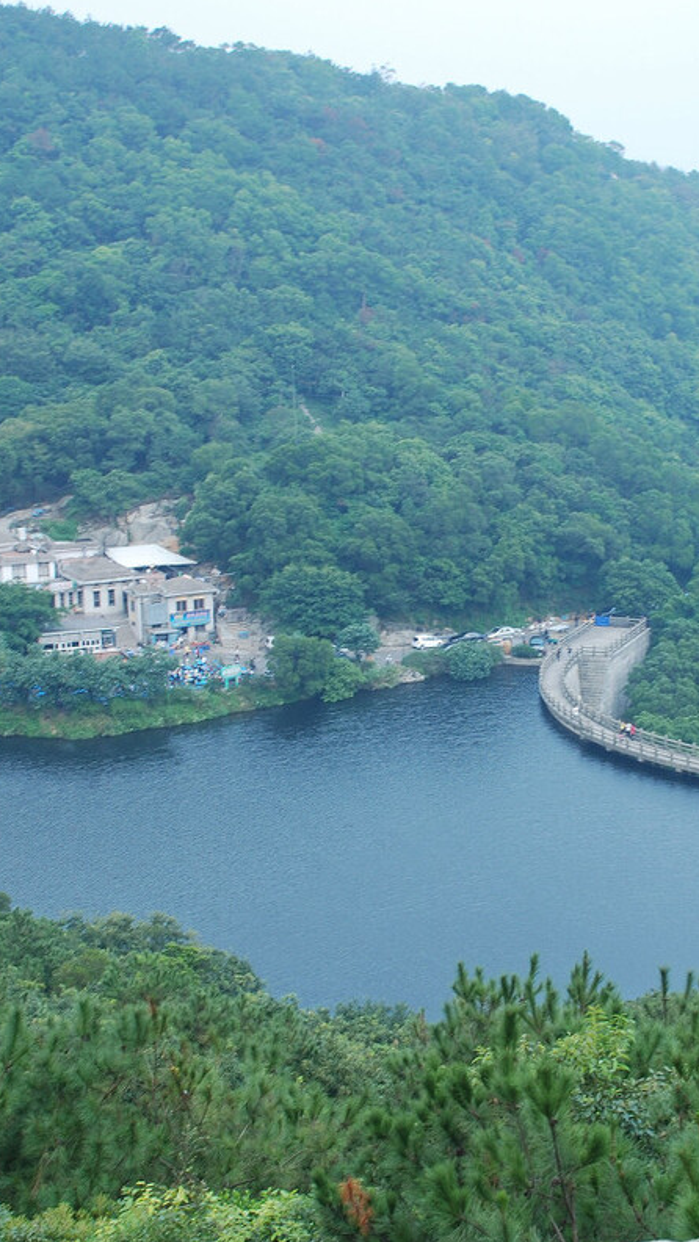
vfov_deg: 28.7
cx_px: 503
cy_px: 624
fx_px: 2432
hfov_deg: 16.3
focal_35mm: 74
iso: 100
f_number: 6.3
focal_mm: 31
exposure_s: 1/10
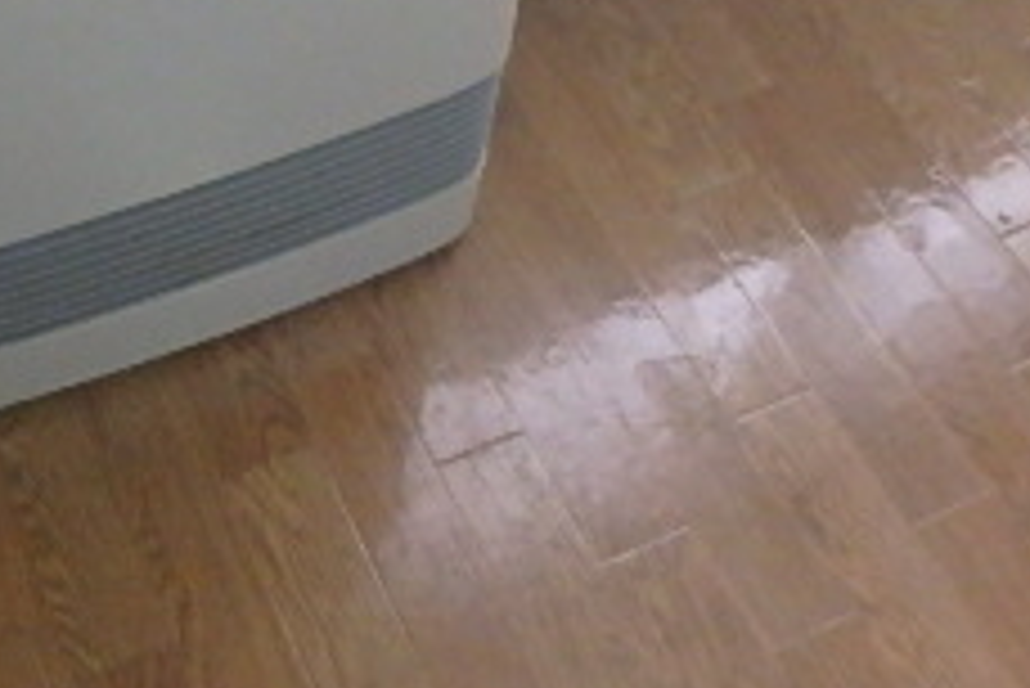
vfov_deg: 20.4
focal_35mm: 61
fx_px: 1746
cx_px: 126
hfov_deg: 31.5
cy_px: -211
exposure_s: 1/60
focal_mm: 3.7
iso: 800
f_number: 3.5
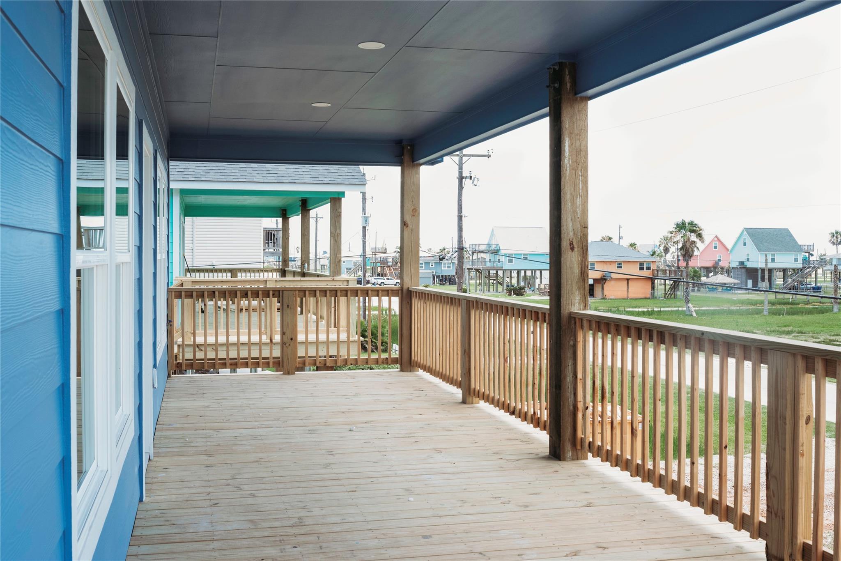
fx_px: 818
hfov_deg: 54.4
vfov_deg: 37.9
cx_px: 420
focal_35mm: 35
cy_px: 280
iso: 1250
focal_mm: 35
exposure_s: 1/125
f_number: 13
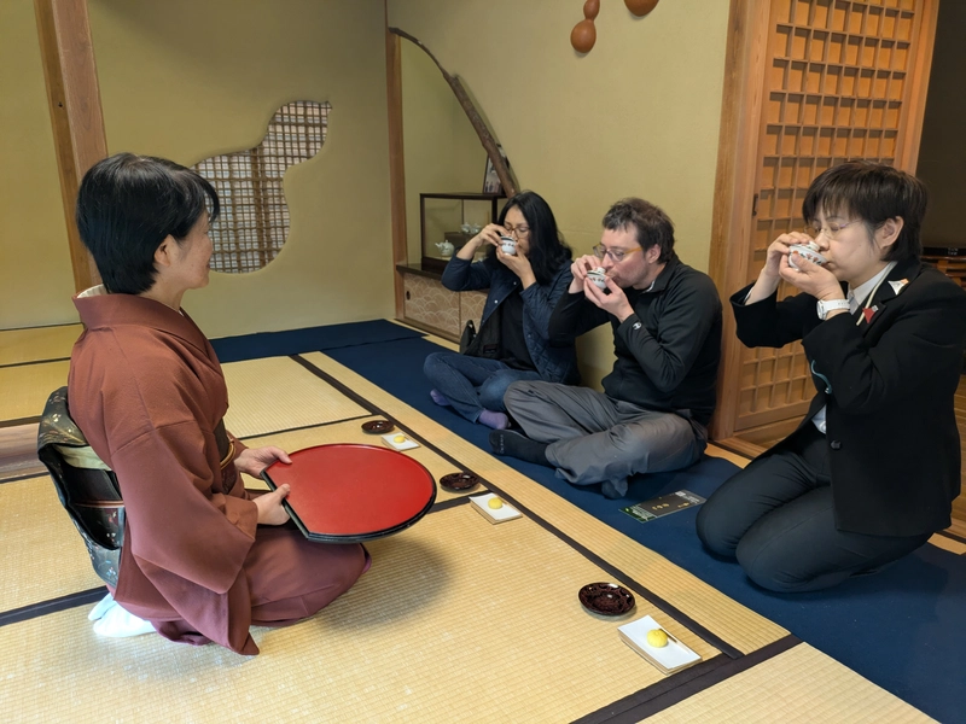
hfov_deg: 69.4
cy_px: 362
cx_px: 483
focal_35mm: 25
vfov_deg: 54.9
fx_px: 698
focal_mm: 5.43
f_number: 1.89
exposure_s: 1/33.3
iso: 288
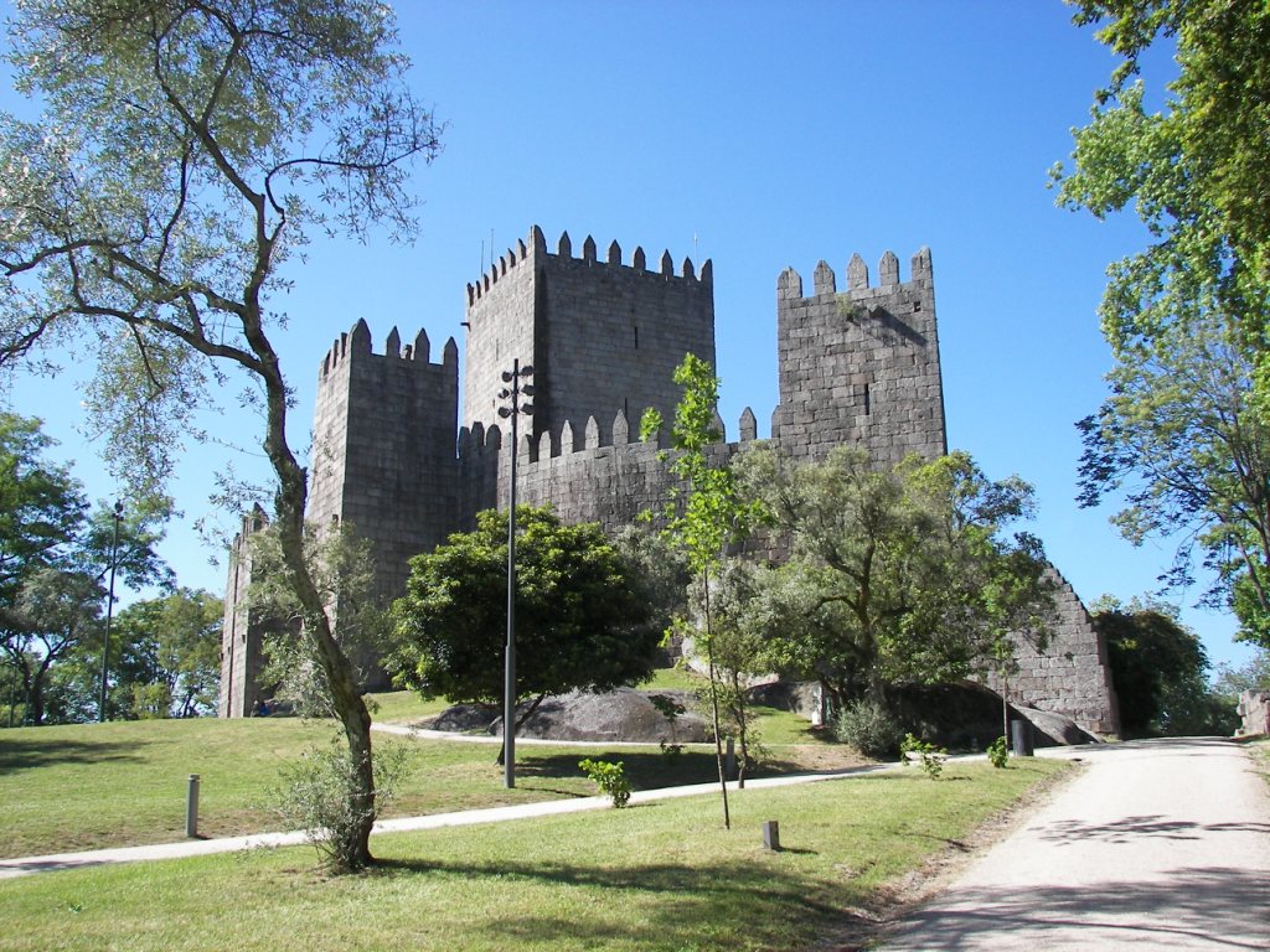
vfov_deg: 39.7
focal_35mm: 36
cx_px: 635
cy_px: 476
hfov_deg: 51.4
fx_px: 1321
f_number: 2.8
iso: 50
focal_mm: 6
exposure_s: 1/500
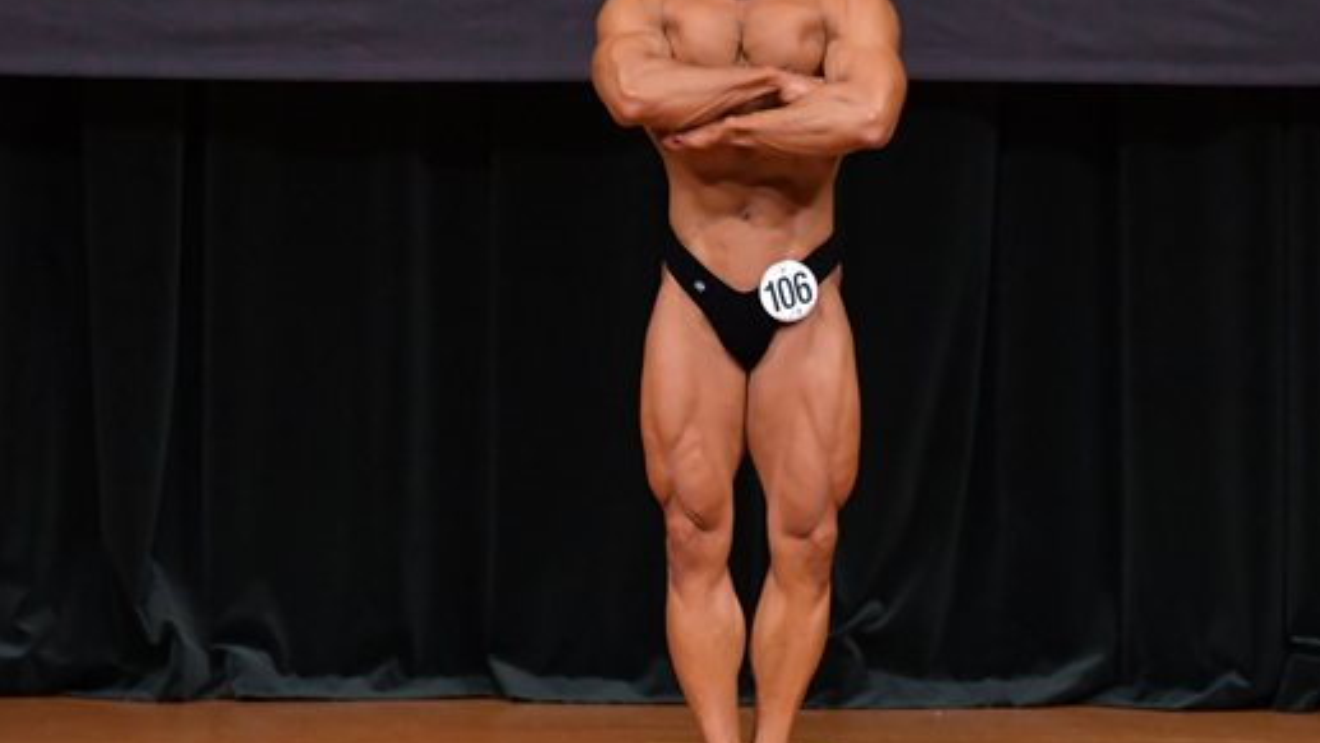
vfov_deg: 2.9
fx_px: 14843
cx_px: 652
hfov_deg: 5.1
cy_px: 271
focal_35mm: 424
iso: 4000
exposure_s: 1/400
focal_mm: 180
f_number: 5.6
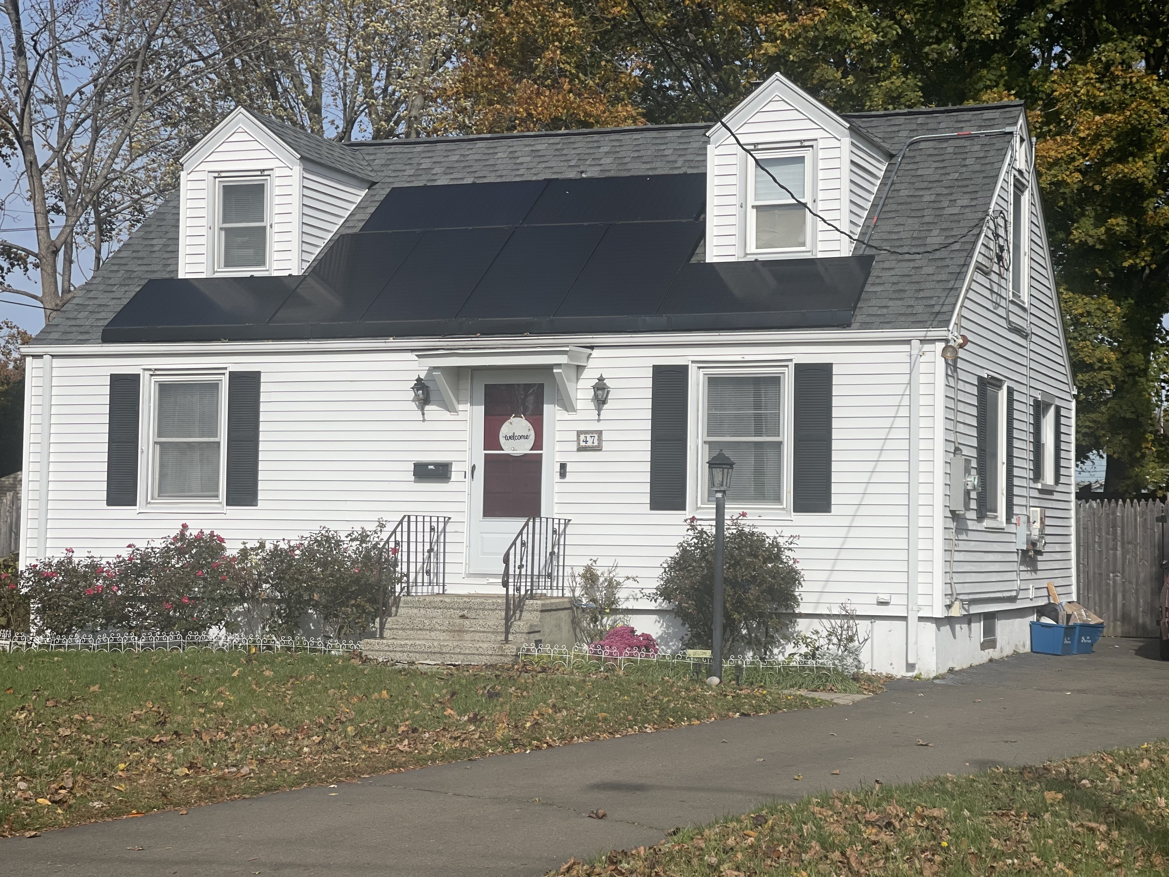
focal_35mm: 64
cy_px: 438
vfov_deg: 22.9
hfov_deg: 30.3
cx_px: 584
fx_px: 2161
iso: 32
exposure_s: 1/3215
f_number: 2.2
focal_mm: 7.5
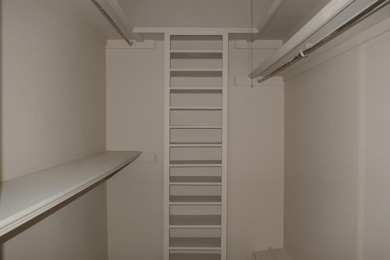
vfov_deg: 51.3
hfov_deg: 71.5
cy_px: 128
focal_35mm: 25
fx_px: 271
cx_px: 196
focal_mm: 8.8
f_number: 1.4
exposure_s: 1/8
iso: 125
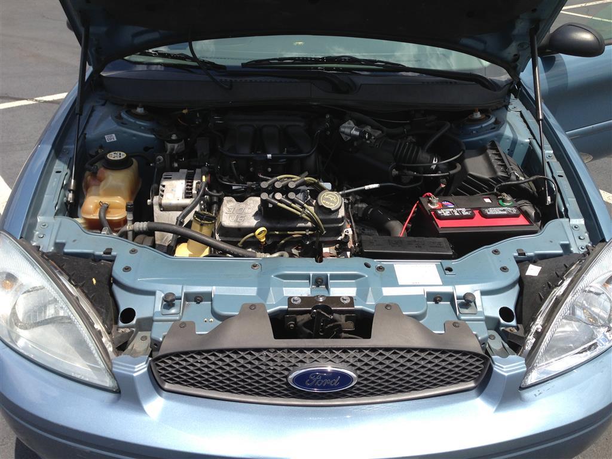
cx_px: 306
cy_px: 230
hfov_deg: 55.4
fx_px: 583
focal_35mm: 33
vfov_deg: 42.9
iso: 50
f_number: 2.4
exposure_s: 1/1130
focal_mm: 4.13
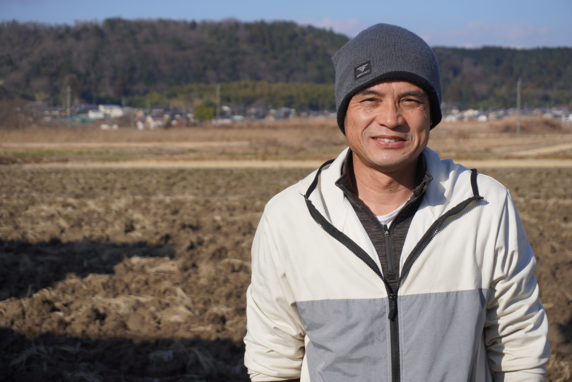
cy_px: 191
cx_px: 286
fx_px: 1192
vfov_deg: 18.2
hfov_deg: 27.0
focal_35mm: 75
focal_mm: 50
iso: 100
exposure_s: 1/640
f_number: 6.3
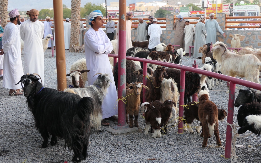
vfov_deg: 25.8
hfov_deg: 40.3
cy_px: 82
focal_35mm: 50
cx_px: 130
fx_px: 356
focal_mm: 18.1
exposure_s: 1/80
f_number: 3.6
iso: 500
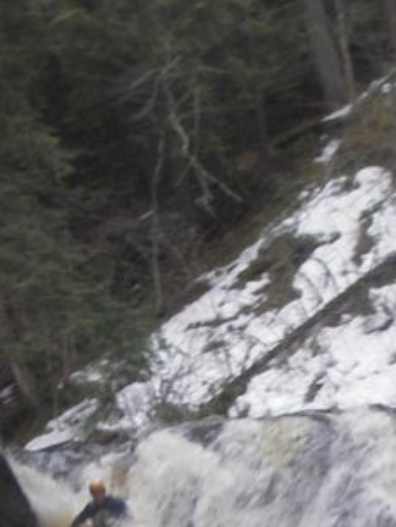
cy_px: 624
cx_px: 164
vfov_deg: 14.2
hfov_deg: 11.0
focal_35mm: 135
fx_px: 2059
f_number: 3.3
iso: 50
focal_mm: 6.3
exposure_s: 1/60
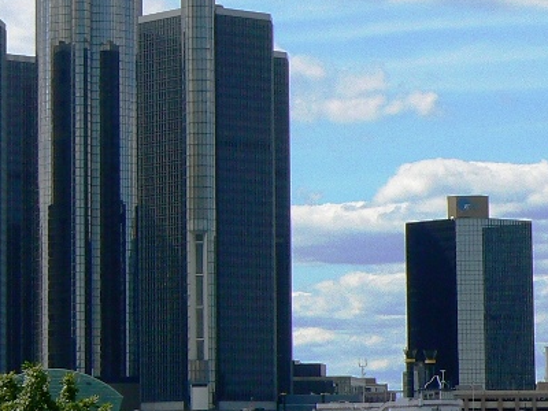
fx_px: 2786
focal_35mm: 176
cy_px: 138
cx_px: 181
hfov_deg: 11.2
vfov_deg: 8.4
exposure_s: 1/500
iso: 80
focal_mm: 10.7
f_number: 8
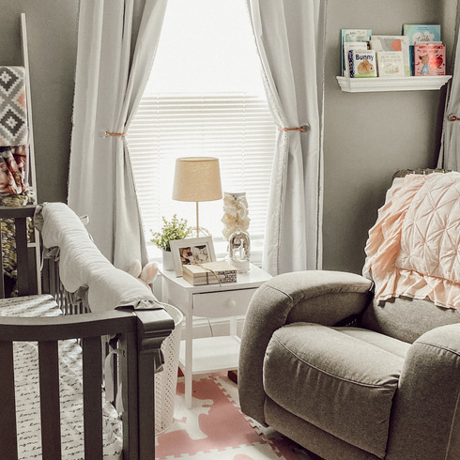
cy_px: 216
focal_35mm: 48
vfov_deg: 35.3
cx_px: 164
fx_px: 722
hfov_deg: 35.1
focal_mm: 4.25
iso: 160
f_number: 1.8
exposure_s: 1/60
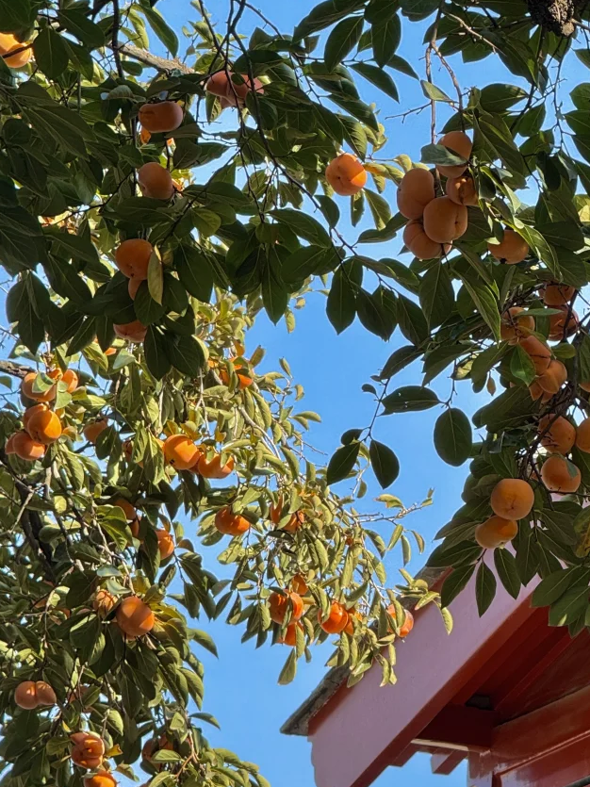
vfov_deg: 9.6
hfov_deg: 7.2
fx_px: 4705
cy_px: 379
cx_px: 456
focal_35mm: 207
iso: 50
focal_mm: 15.66
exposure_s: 1/192
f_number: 2.8
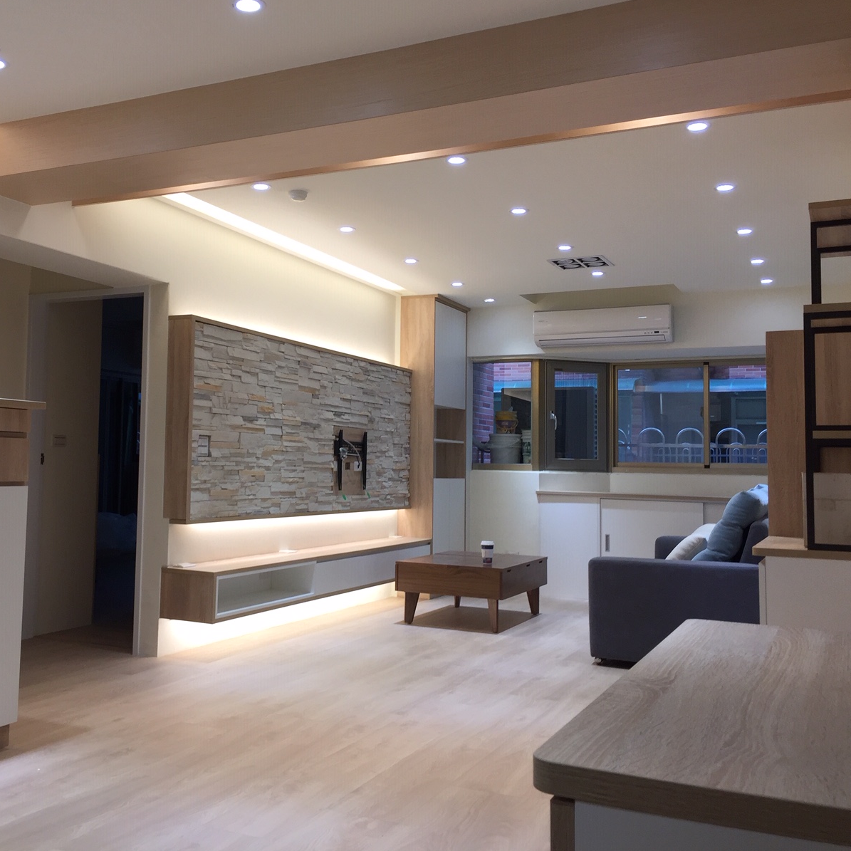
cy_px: 417
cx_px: 326
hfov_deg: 46.9
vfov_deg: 47.2
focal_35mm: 35
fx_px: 973
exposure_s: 1/60
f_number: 2.2
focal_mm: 4.15
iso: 40
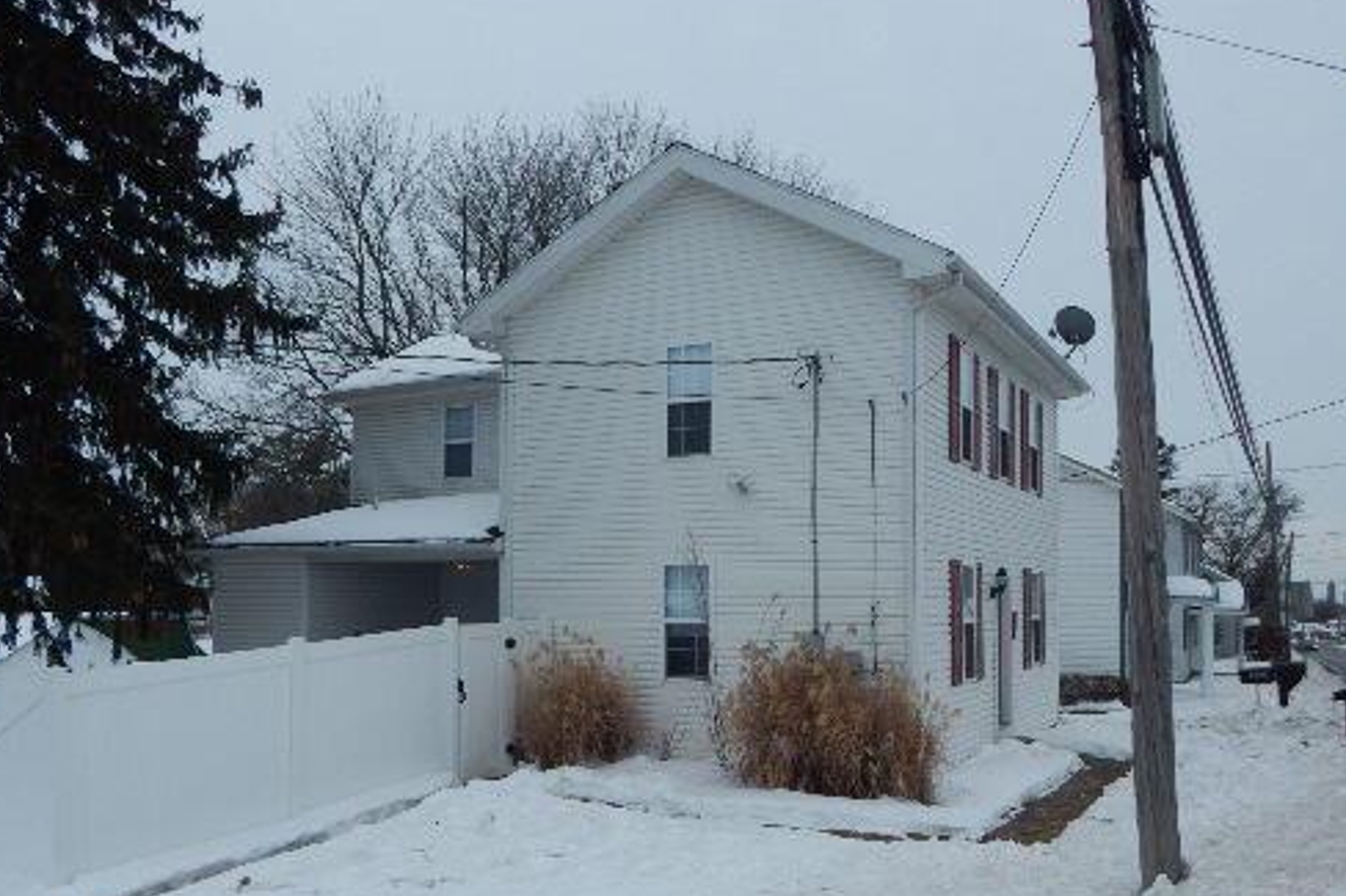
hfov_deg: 61.9
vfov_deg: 43.1
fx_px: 1121
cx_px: 623
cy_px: 576
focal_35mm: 30
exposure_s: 1/640
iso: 125
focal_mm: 4
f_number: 6
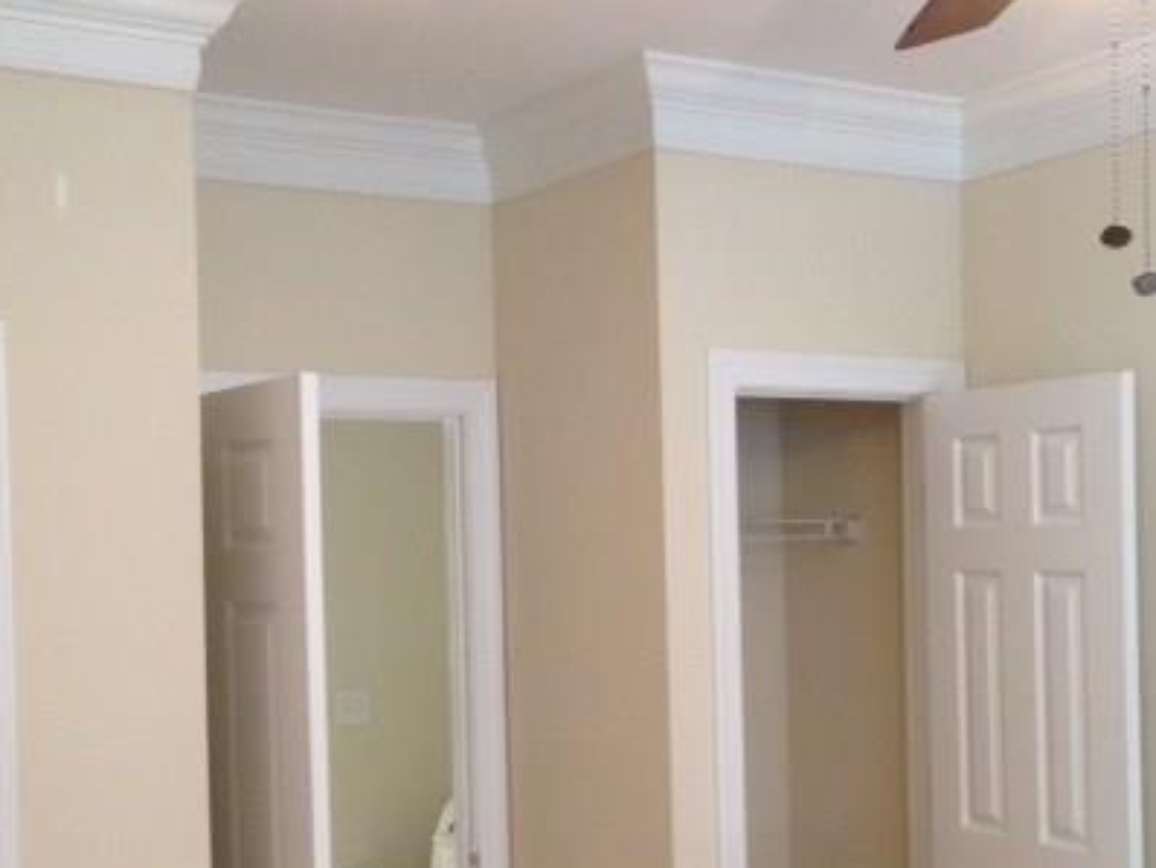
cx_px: 523
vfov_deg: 27.4
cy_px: 578
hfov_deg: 36.1
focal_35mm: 53
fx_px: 1771
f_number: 2.4
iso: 250
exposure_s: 1/20
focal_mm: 4.12
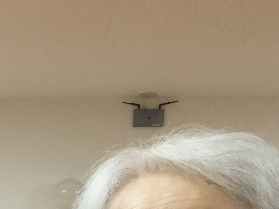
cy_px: 359
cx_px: -105
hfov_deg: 16.4
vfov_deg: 12.3
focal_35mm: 112
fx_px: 903
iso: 64
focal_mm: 3.3
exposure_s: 1/30
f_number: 2.4
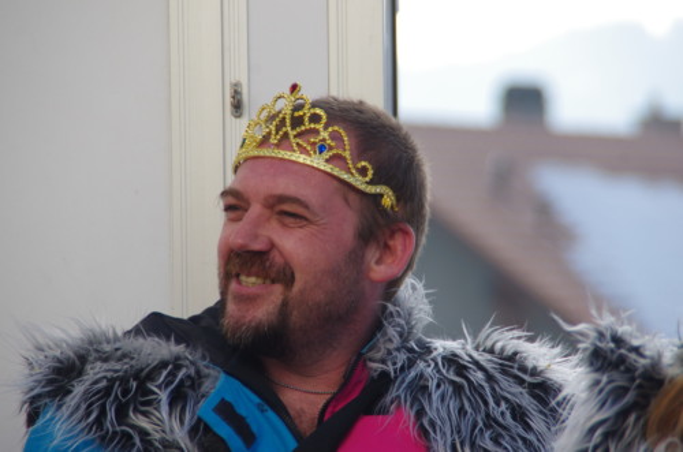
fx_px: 5679
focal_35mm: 300
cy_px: 226
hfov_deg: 6.9
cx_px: 342
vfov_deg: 4.6
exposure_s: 1/250
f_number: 6.3
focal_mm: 200
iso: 100
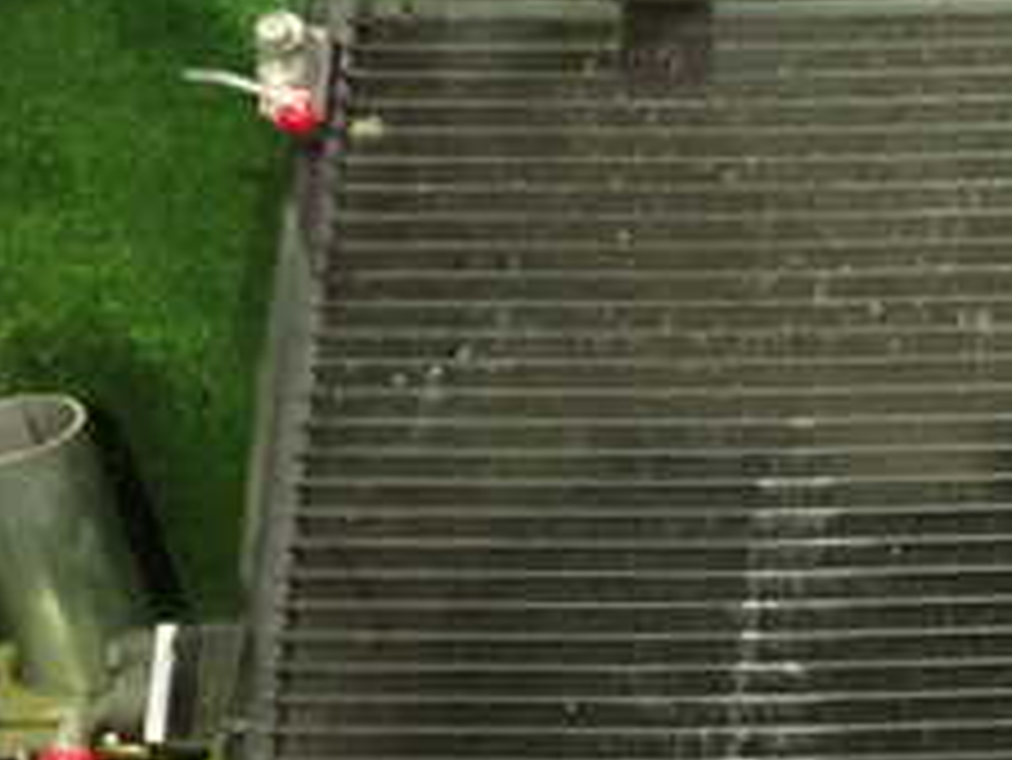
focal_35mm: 80
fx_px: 2340
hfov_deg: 21.8
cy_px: 522
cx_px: 1336
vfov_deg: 18.4
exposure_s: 1/15
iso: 800
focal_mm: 5.4
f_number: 2.3
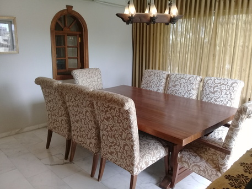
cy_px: 94
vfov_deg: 45.5
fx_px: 226
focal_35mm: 31
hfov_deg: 58.3
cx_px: 126
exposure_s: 1/100
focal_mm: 3.3
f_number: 2.2
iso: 100
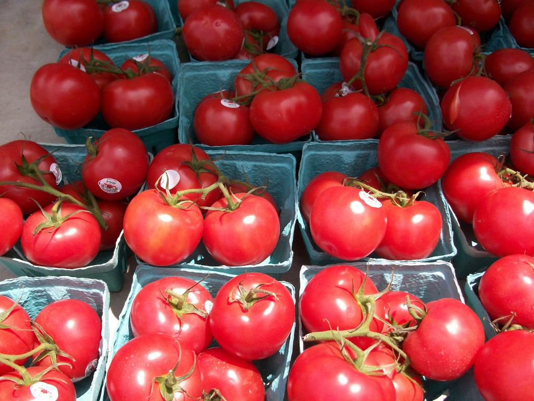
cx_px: 267
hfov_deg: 54.0
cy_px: 200
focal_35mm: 34
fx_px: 524
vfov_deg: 41.8
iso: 64
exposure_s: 1/706
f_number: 2.8
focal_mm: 5.7
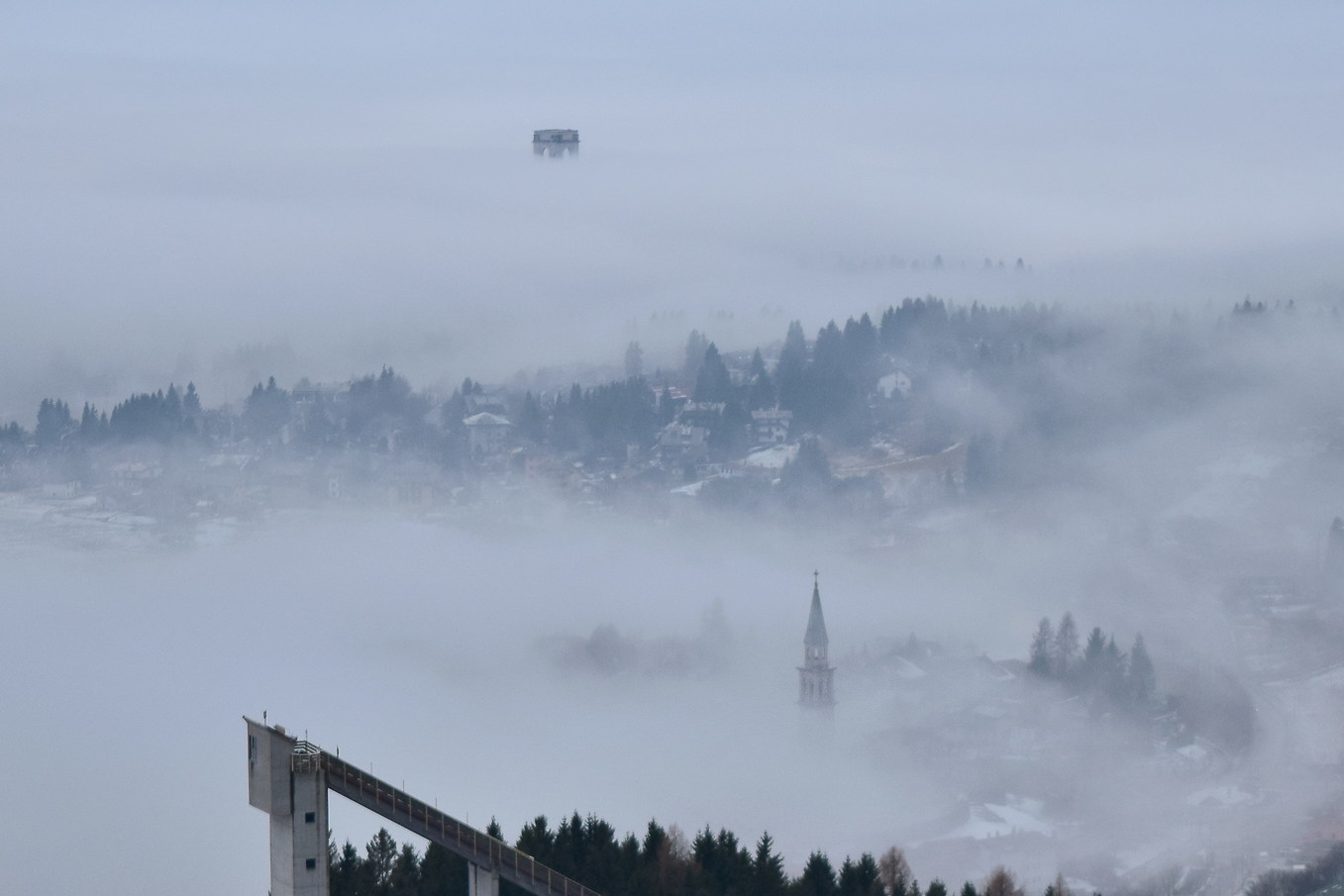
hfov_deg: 14.1
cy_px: 569
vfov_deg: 9.4
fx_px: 5447
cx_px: 816
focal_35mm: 146
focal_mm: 55
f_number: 5.6
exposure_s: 1/500
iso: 400
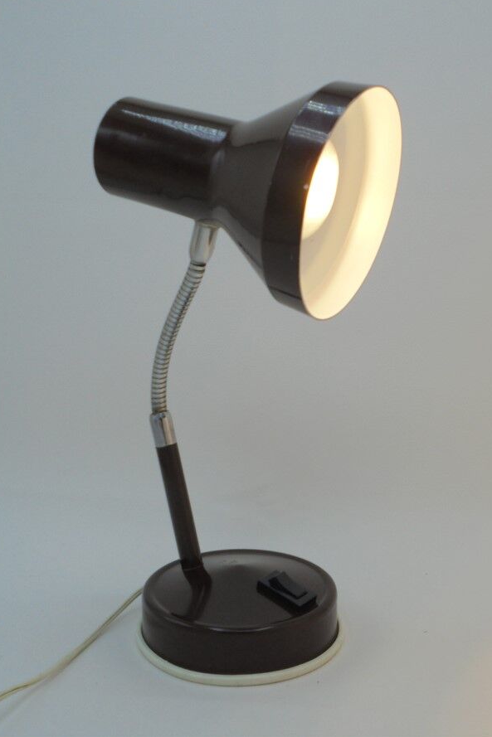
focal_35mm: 40
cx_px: 271
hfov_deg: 33.4
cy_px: 366
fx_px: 820
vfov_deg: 48.5
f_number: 4.2
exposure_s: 1/125
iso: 100
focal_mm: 6.9
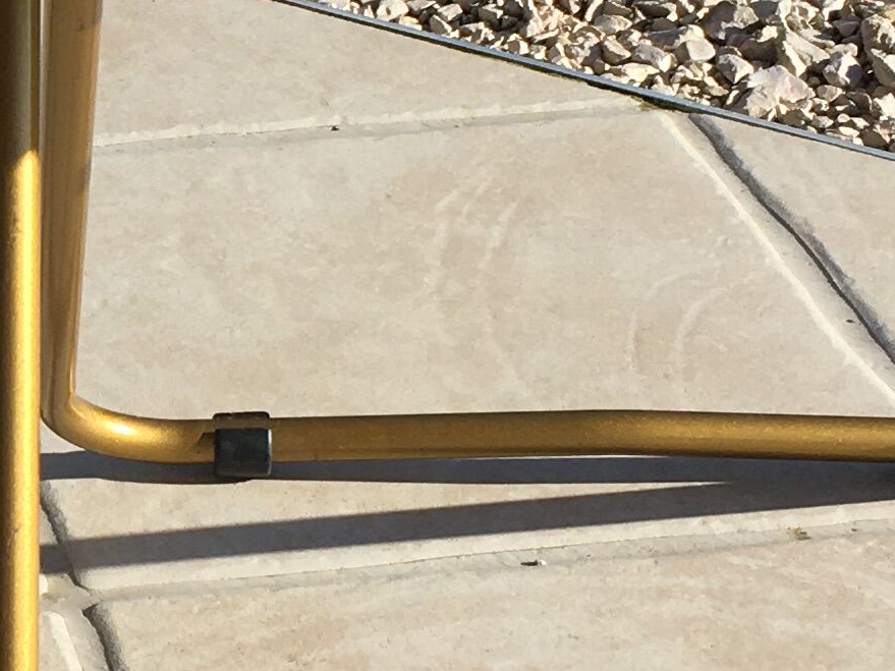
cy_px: 399
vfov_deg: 11.1
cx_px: -166
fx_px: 3438
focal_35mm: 133
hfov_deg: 14.4
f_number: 2.2
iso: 25
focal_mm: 4.15
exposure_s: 1/1672
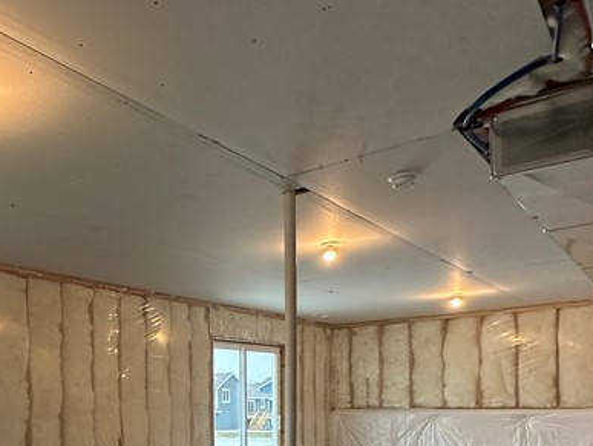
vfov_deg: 35.9
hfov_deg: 44.9
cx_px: 46
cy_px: 417
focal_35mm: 37
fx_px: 634
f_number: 2.2
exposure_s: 1/120
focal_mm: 2.22
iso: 200
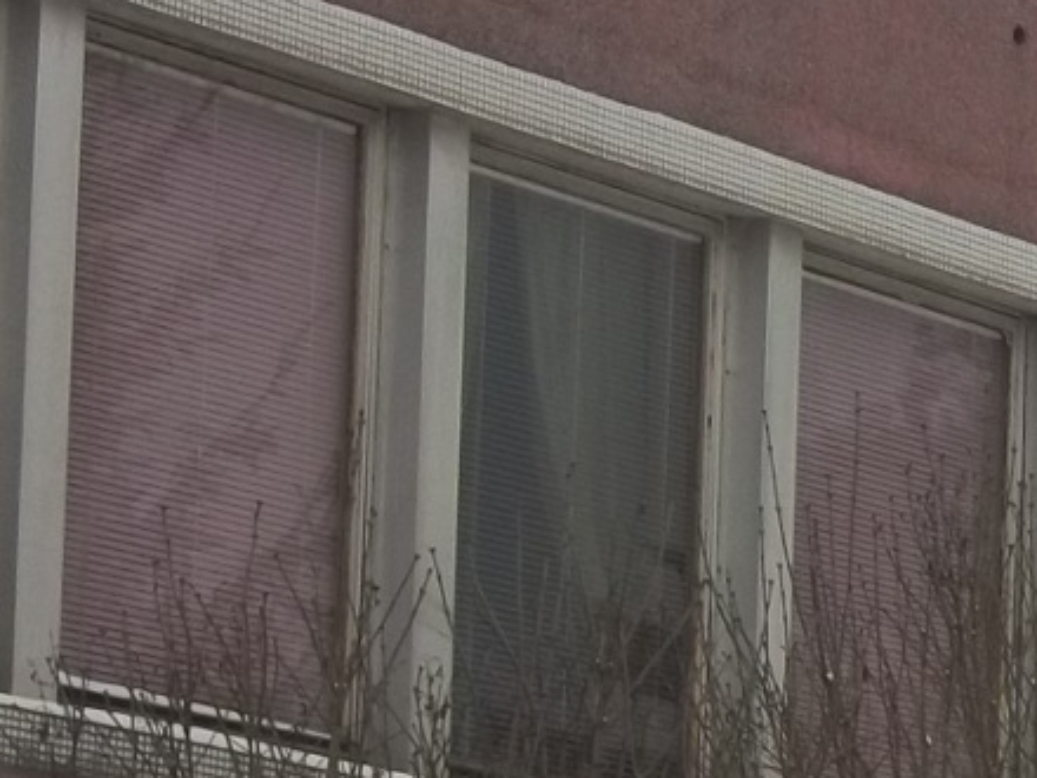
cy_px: 894
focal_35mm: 214
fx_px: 6411
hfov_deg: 8.8
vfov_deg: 6.9
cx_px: 2017
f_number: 11.1
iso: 80
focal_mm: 8.8
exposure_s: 1/100
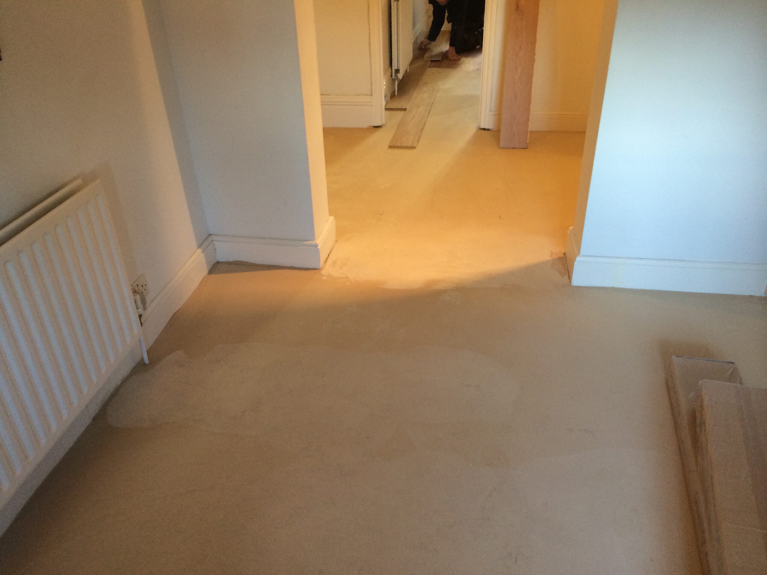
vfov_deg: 46.8
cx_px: 384
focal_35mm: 30
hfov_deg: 60.0
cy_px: 288
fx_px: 665
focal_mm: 4.12
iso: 160
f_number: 2.2
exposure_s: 1/33
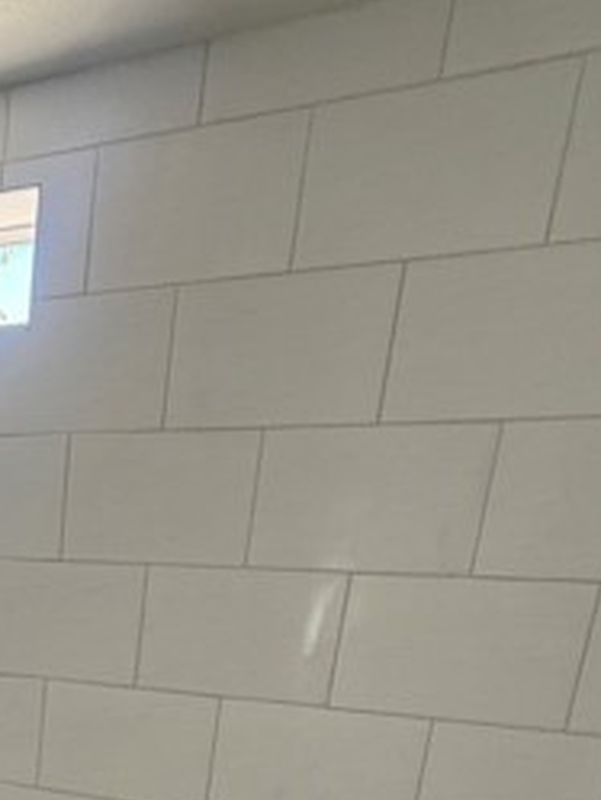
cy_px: 871
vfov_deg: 41.4
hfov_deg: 36.4
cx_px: 26
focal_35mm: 36
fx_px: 833
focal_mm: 2.22
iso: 320
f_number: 2.2
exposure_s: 1/85
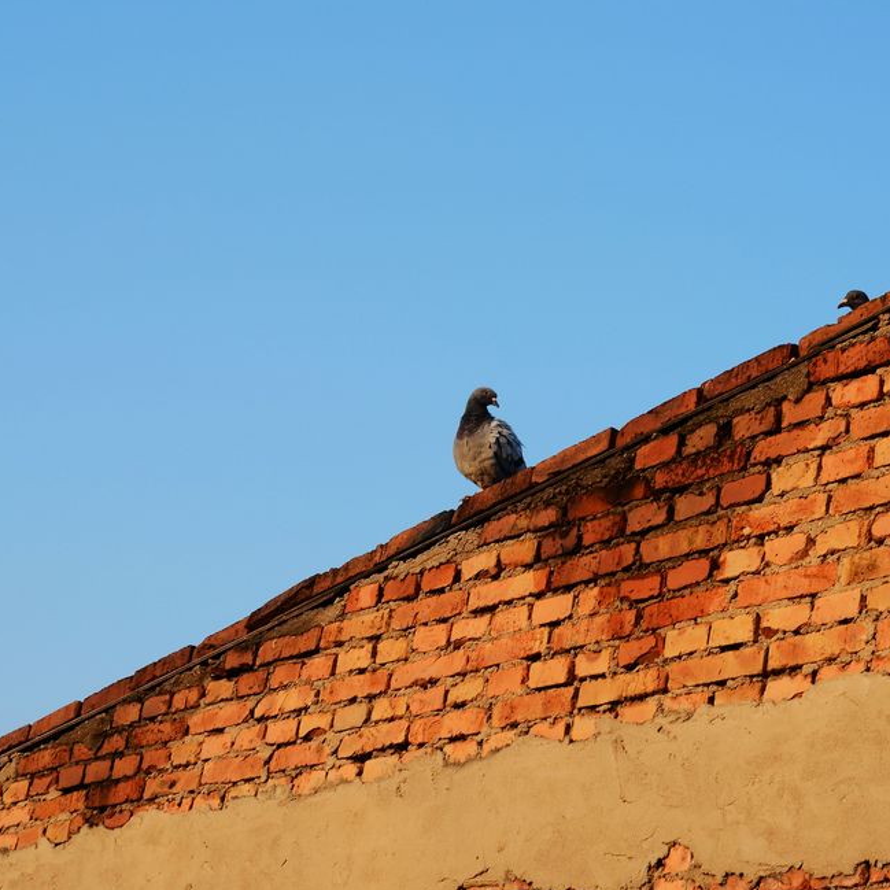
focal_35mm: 98
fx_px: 2851
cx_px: 480
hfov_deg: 17.7
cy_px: 448
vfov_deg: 17.7
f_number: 8
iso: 100
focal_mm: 50
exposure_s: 1/125
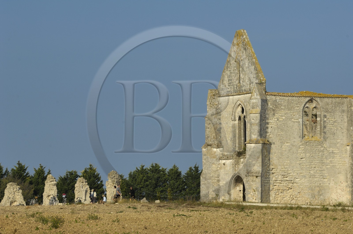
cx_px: 176
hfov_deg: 12.5
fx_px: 1616
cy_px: 117
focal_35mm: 165
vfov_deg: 8.3
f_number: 10
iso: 100
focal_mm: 110
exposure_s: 1/160
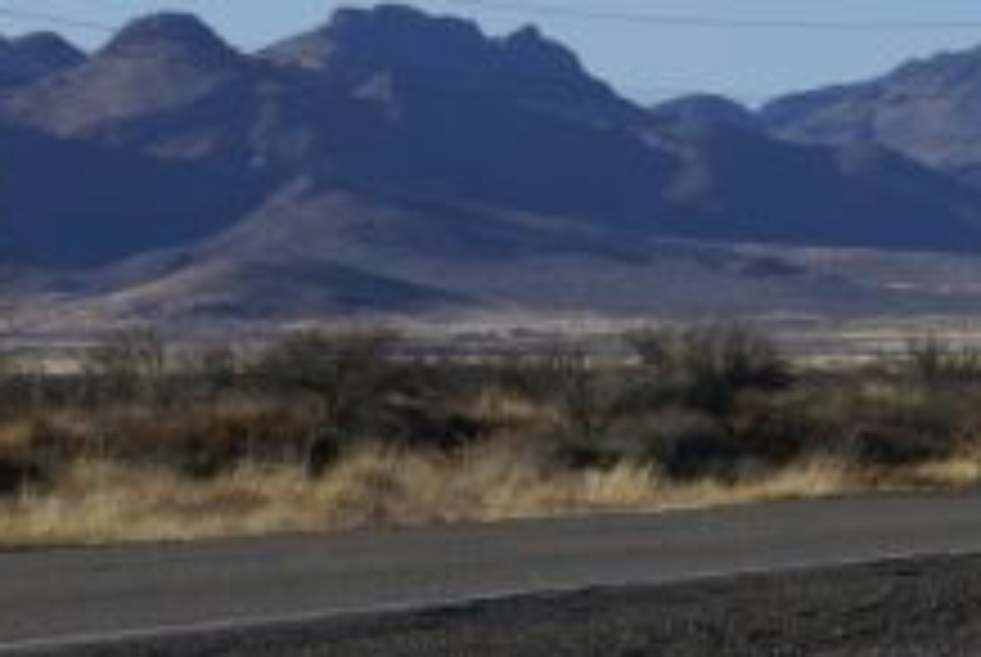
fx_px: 10505
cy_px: 194
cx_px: 806
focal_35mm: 385
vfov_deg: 3.6
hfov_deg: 5.3
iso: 100
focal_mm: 70
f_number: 13
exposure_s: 1/160
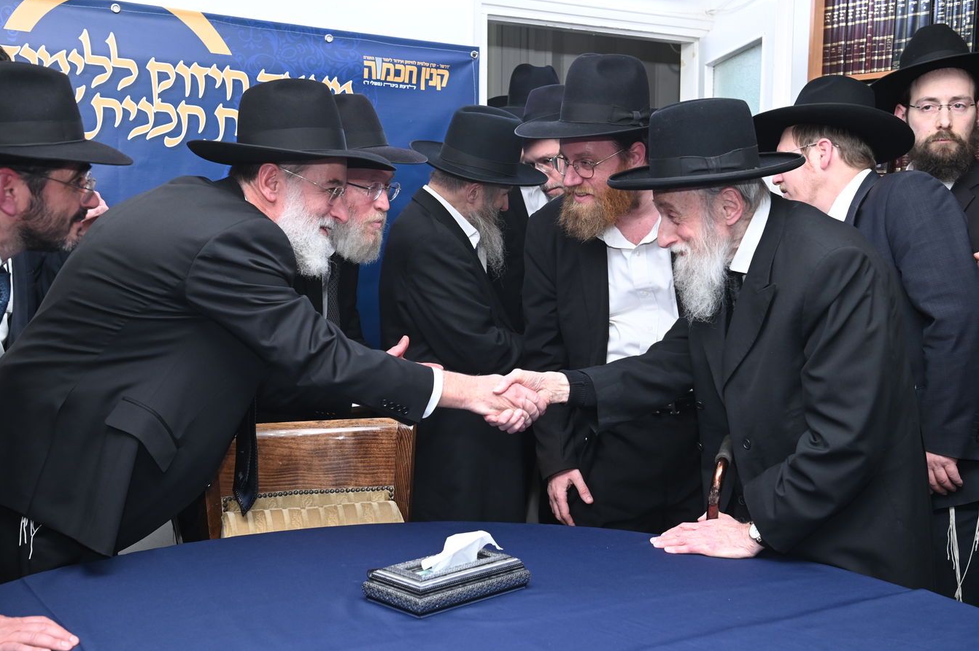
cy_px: 319
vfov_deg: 28.0
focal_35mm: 48
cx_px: 509
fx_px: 1304
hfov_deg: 41.1
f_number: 5.6
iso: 1600
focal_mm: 46
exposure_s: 1/125
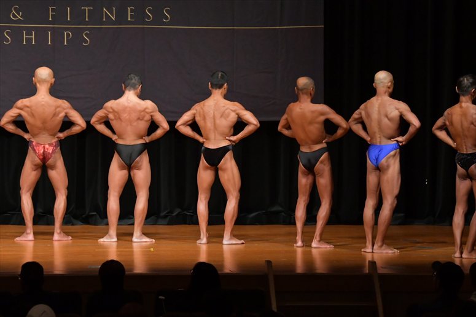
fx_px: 2419
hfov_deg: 11.2
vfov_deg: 7.5
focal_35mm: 183
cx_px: 238
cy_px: 158
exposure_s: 1/400
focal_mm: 122
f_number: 5.6
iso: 5000
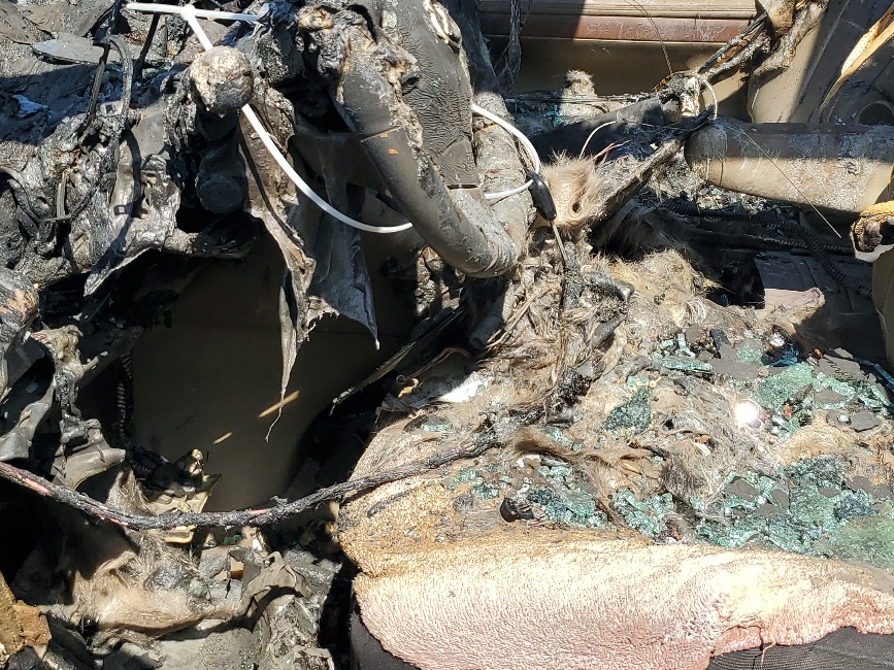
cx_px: 565
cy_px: 246
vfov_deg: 30.1
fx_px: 1239
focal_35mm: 48
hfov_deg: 39.4
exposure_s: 1/1667
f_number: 1.5
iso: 50
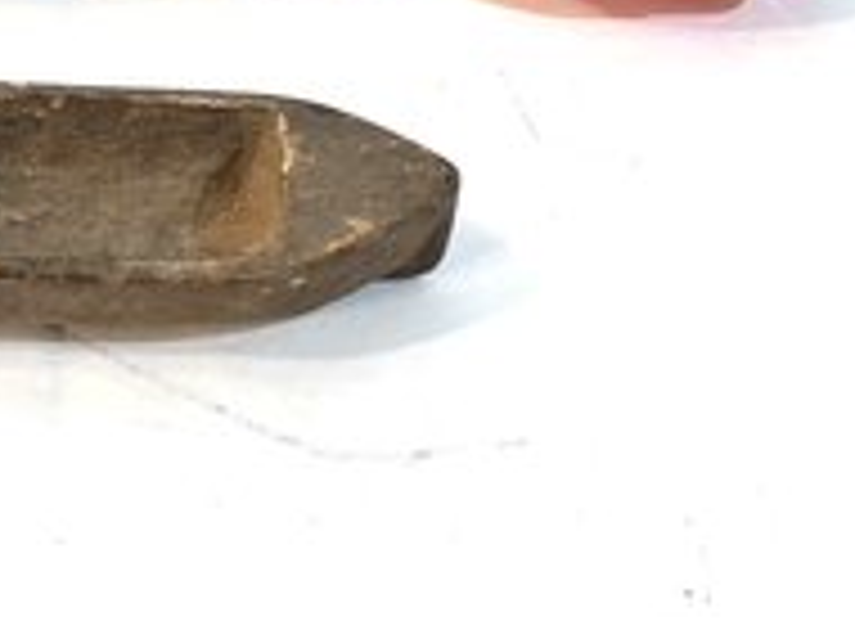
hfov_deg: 20.8
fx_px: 2319
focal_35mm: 94
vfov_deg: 15.5
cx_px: 232
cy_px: 79
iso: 40
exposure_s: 1/120
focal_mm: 5.96
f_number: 1.6
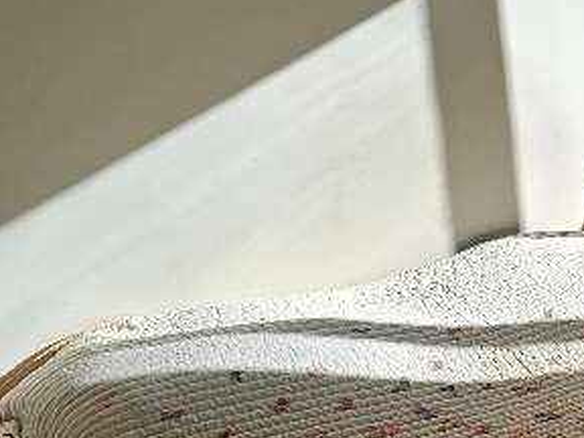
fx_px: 1215
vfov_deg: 20.2
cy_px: 352
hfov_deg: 23.9
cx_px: 748
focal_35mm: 72
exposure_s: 1/291
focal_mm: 6.3
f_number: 1.7
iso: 10
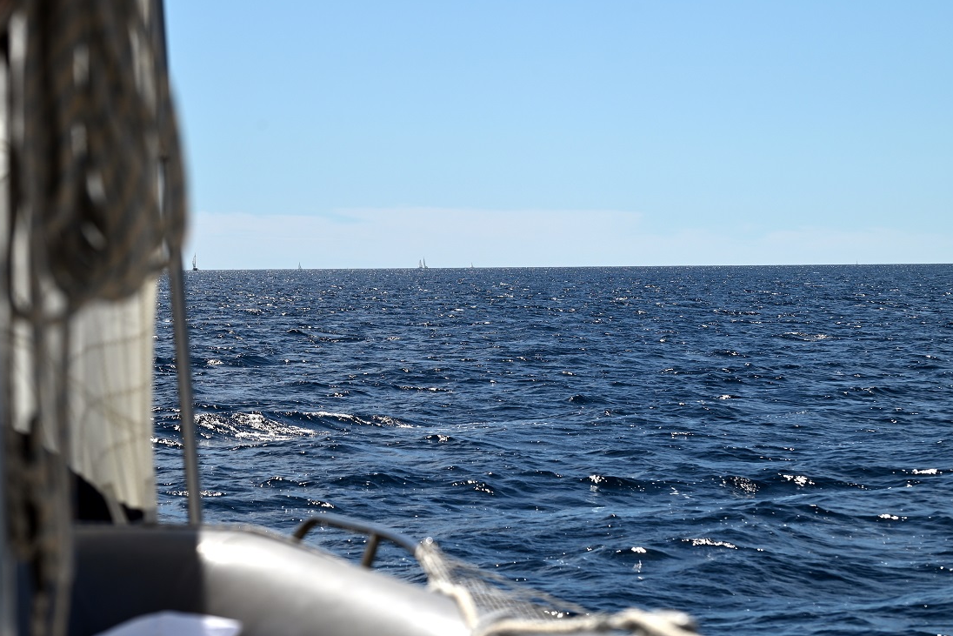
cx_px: 432
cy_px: 276
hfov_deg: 16.9
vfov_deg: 11.3
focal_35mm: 121
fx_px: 3203
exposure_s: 1/1000
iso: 100
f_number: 8
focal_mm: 102
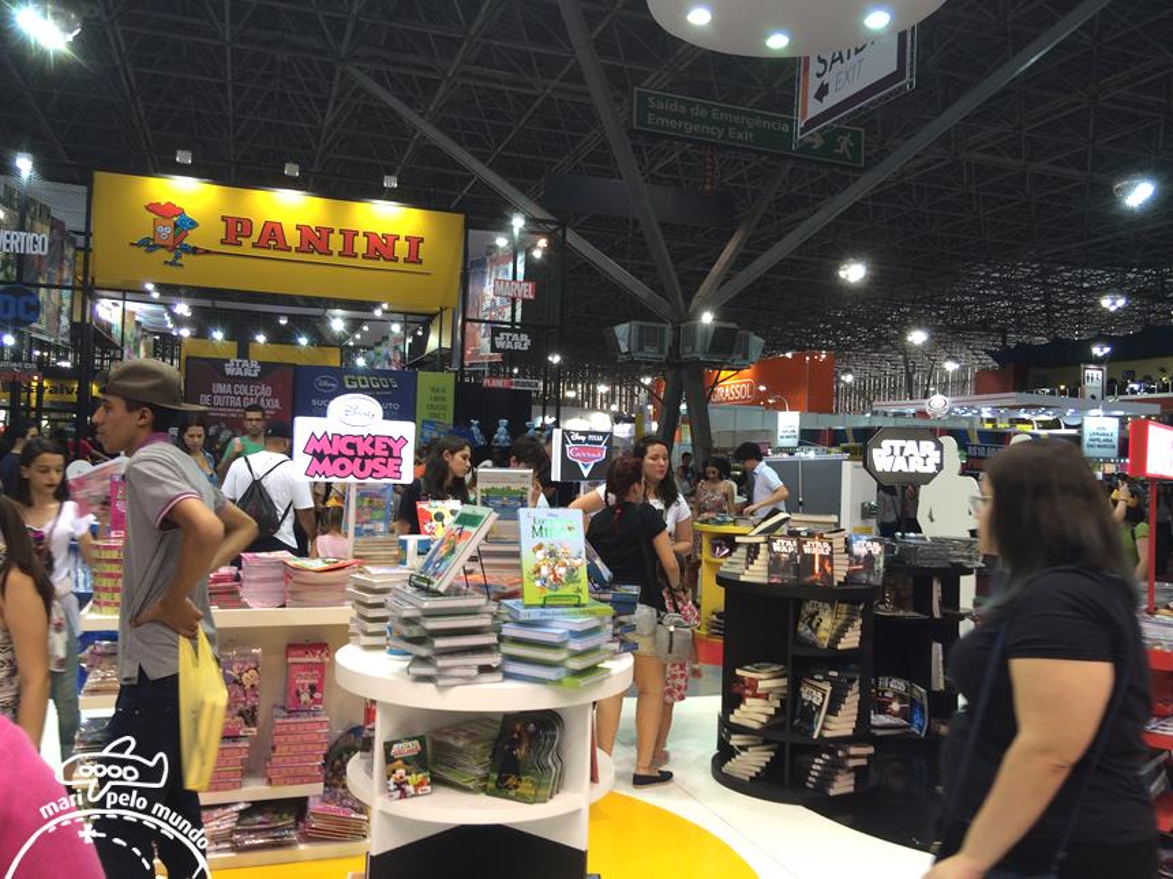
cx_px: 586
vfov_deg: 48.2
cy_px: 440
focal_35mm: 29
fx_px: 983
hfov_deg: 61.7
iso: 40
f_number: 2.2
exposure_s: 1/40
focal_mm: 4.15
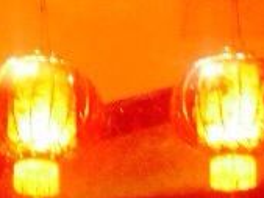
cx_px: 89
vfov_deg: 8.3
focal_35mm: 166
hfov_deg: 11.9
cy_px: 461
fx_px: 1267
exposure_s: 1/20
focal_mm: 4.12
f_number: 2.4
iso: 250
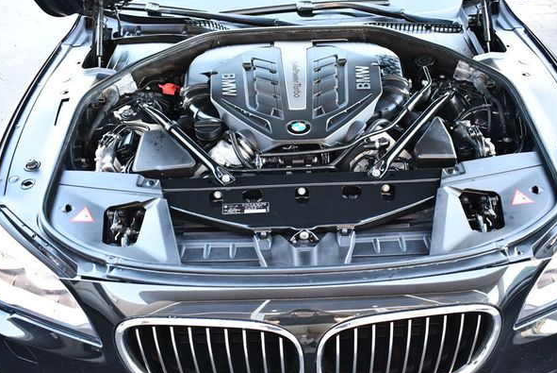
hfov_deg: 49.5
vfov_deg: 34.2
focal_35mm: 39
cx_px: 295
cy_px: 200
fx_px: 604
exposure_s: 1/125
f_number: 3.5
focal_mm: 18
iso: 1000
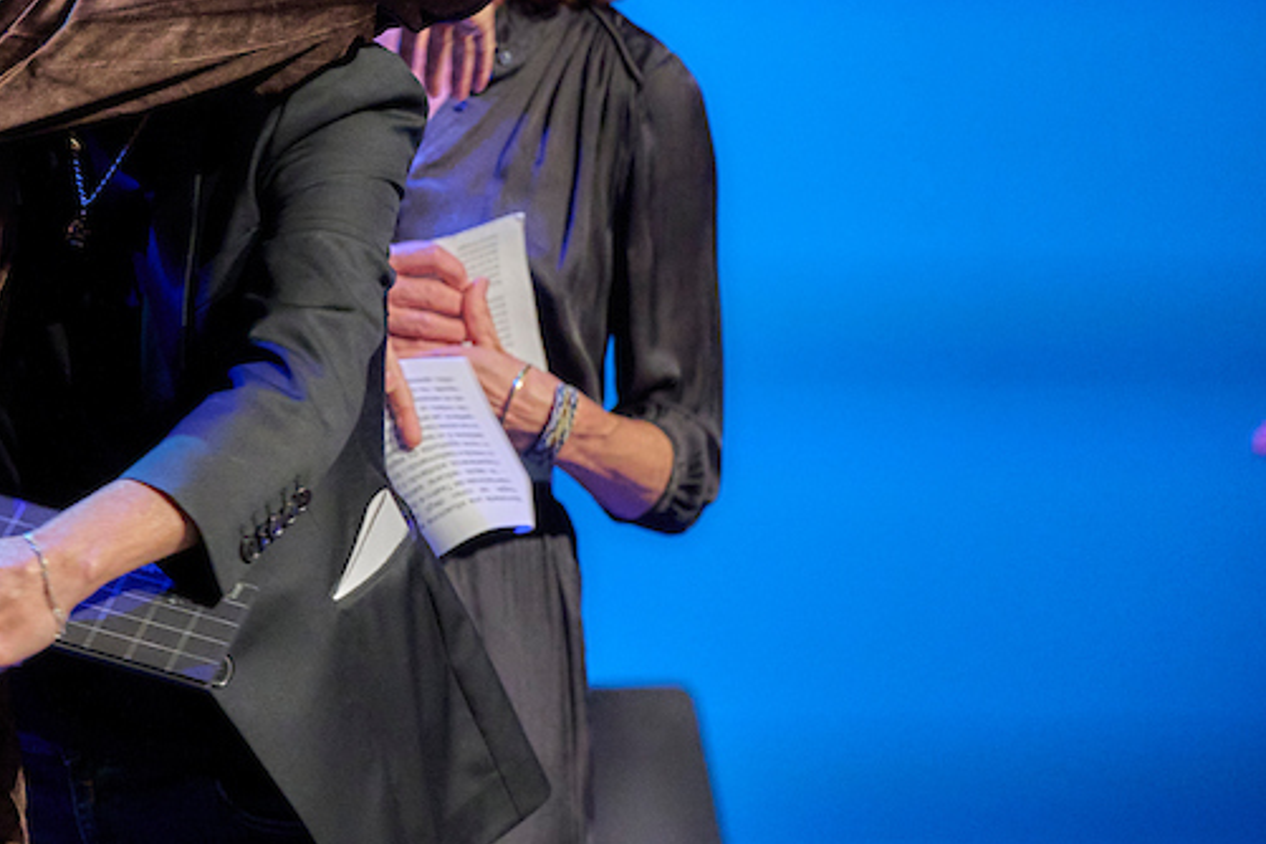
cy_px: 283
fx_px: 16422
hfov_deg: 4.4
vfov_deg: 2.9
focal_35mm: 467
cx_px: -126
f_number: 4
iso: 2500
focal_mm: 195
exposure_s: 1/320
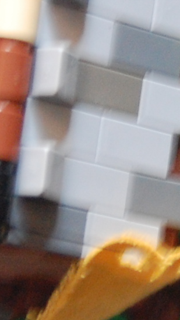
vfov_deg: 7.8
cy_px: 180
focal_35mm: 275
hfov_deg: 4.4
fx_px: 2336
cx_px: 213
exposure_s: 1/8
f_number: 4.5
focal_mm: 32
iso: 900
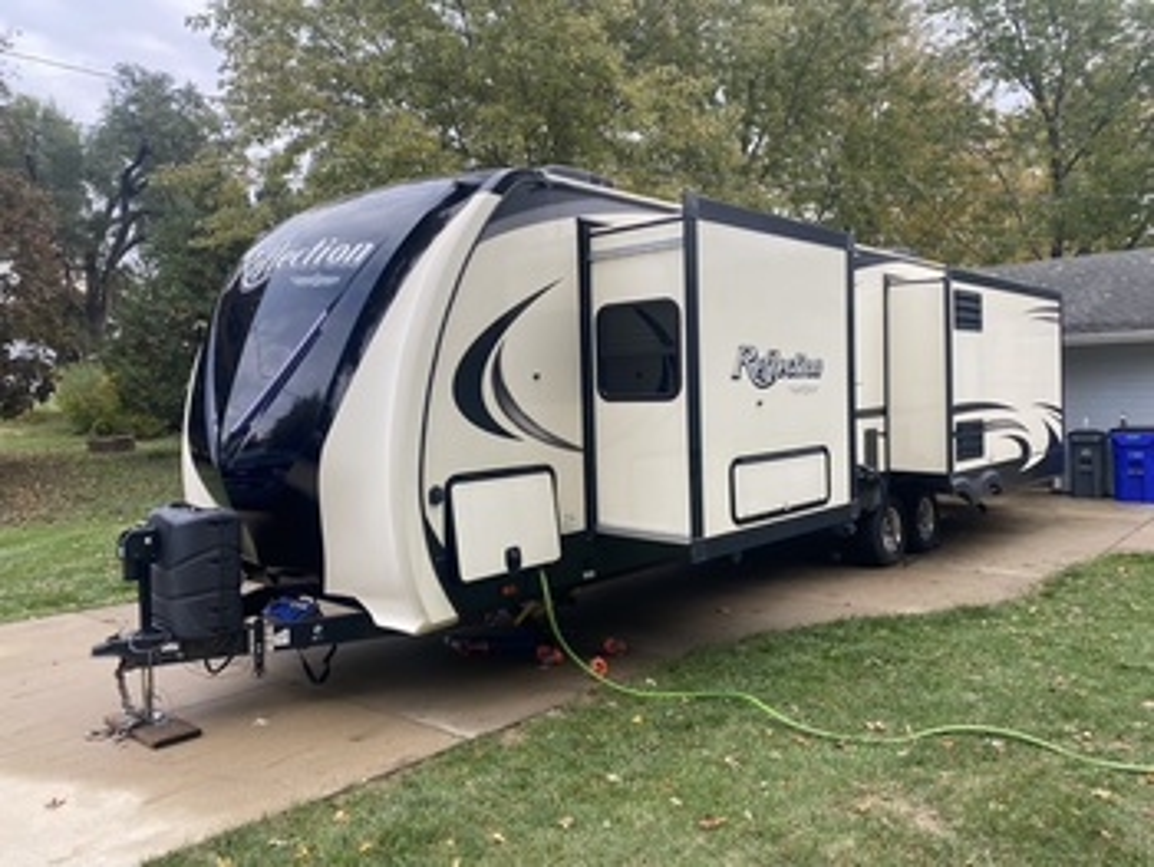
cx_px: 577
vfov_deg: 53.1
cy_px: 434
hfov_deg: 67.3
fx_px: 867
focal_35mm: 26
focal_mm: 4.25
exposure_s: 1/211
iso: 32
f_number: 1.8
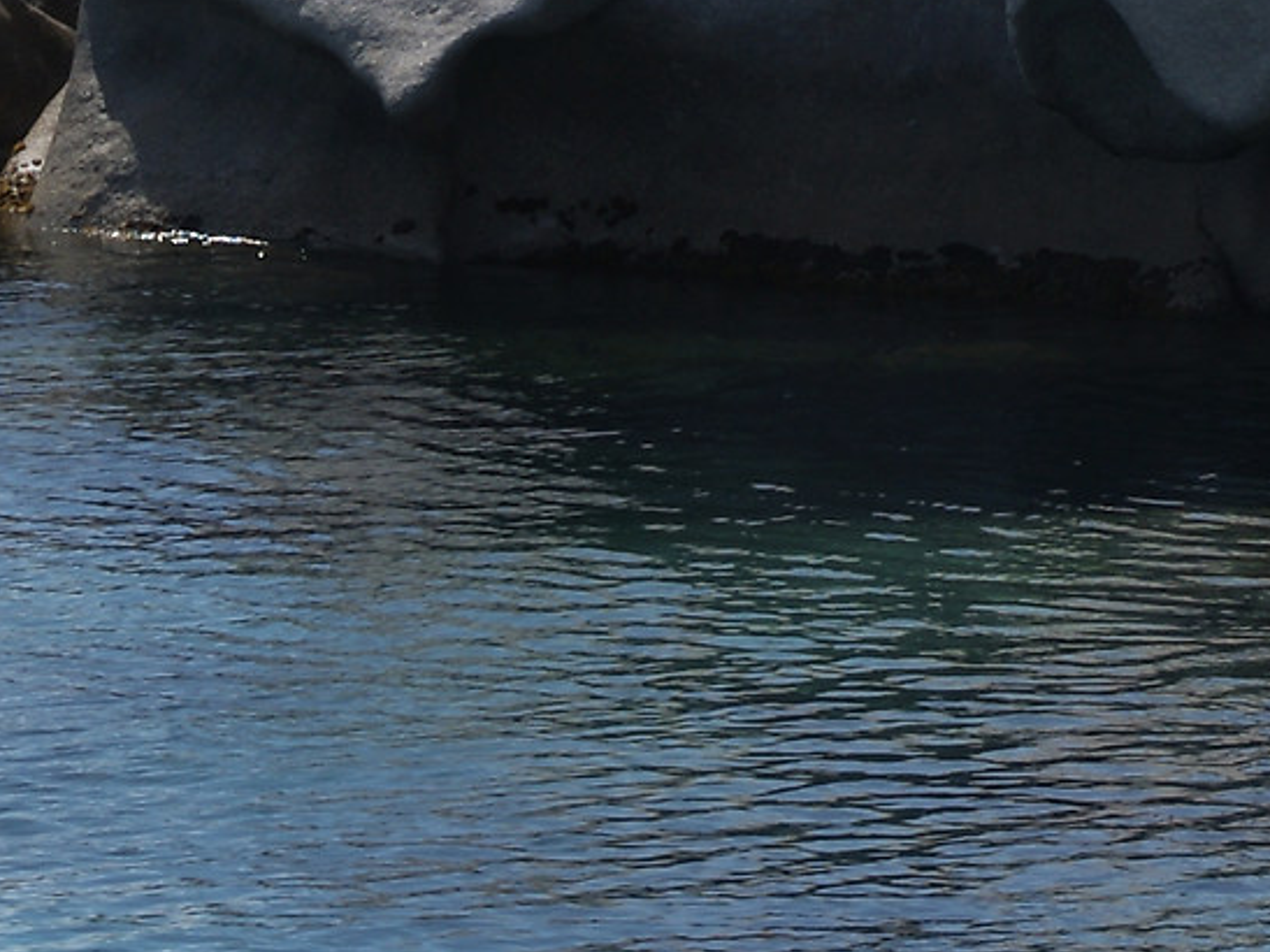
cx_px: 1518
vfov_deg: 3.9
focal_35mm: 380
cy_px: -713
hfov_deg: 5.2
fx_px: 13938
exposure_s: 1/160
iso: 100
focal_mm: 60
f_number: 11
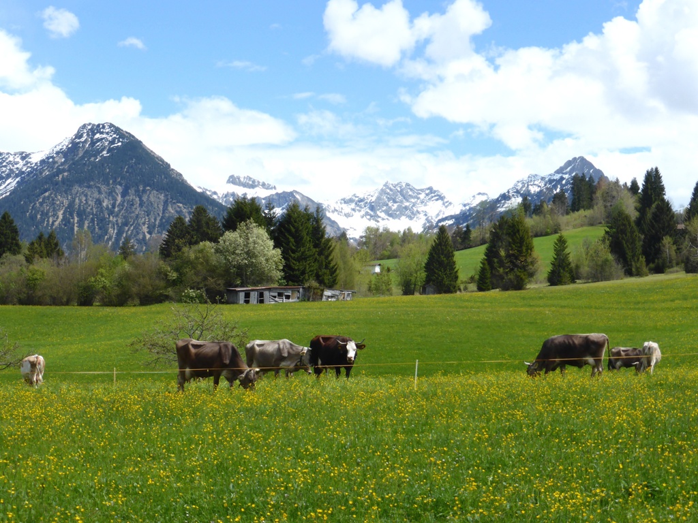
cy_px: 262
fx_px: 1230
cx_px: 349
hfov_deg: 31.7
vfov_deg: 24.0
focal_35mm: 61
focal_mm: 10.3
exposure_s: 1/800
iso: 100
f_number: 4.7
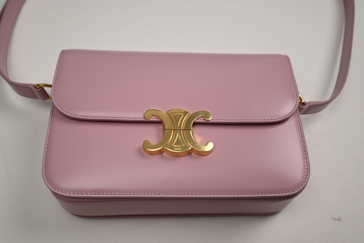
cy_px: 122
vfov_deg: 36.9
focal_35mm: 36
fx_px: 364
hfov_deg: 53.1
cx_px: 182
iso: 100
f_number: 5
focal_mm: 36
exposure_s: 1/50
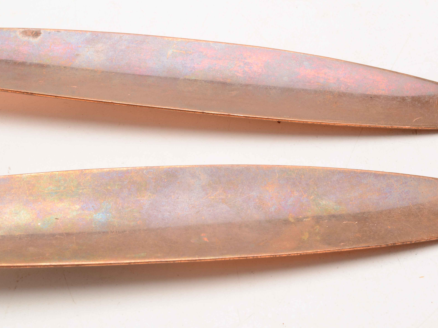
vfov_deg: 19.9
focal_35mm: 74
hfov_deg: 26.3
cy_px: 155
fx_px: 936
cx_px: 220
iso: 100
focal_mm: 40
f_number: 22
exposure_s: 1/160
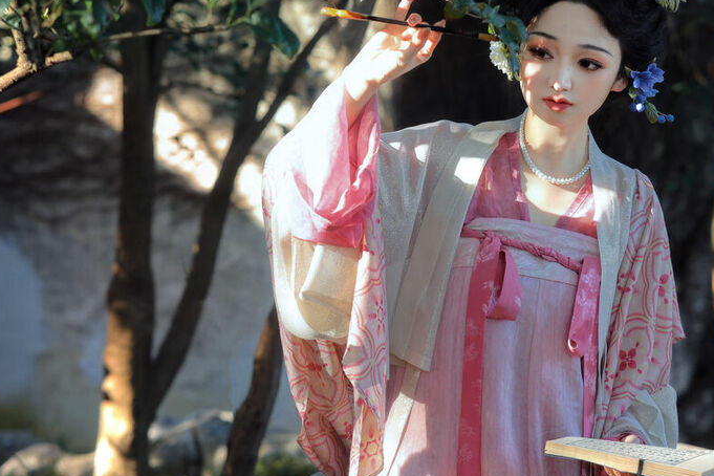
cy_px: 169
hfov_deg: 15.6
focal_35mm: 131
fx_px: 2598
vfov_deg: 10.5
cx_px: 468
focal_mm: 85
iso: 250
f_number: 4
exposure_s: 1/100
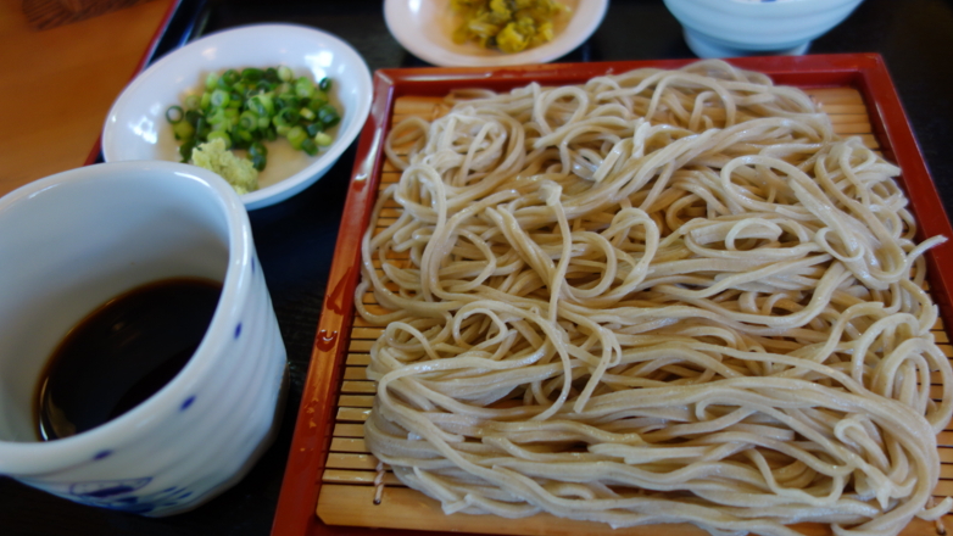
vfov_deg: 38.9
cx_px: 485
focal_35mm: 30
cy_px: 256
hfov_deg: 64.3
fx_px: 758
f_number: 1.8
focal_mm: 10.4
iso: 125
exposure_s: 1/40
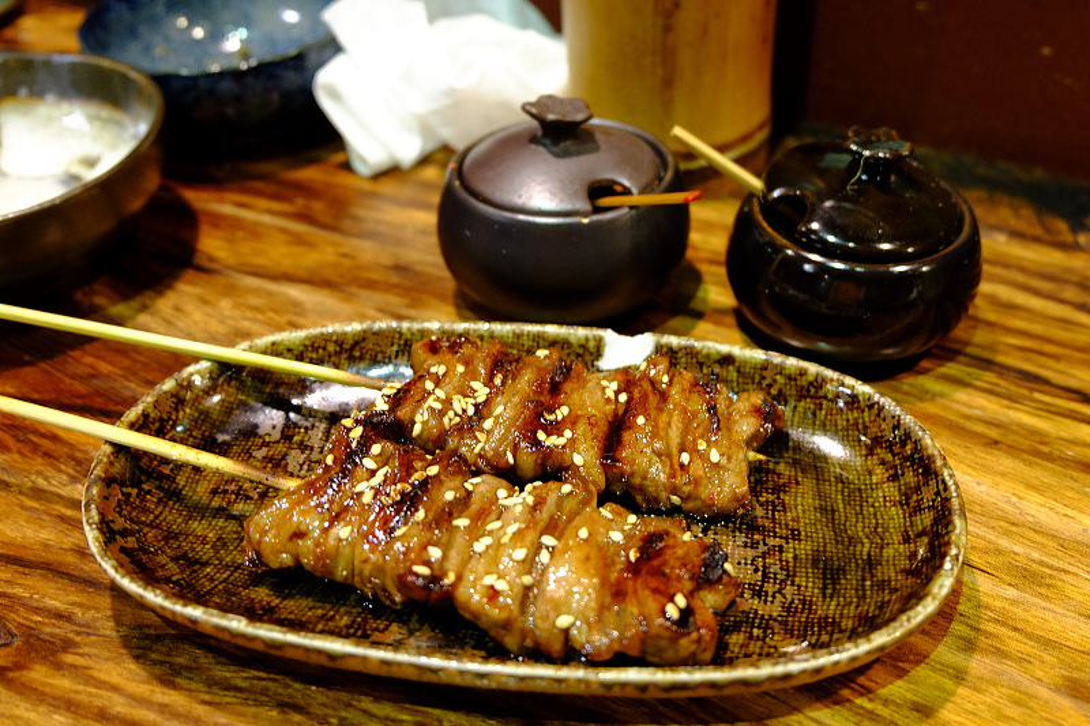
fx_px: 999
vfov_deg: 40.0
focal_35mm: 33
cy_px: 363
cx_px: 545
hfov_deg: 57.2
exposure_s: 1/7.5
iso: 1600
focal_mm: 22.2
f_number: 4
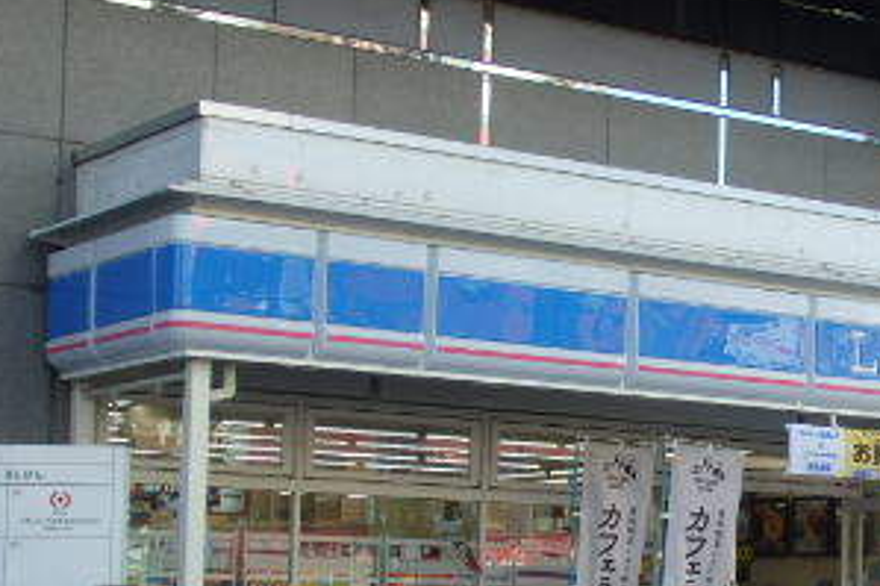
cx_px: 780
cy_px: 448
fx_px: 2174
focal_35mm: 89
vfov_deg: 15.3
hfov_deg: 22.4
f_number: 3.7
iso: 125
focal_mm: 7.3
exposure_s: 1/250
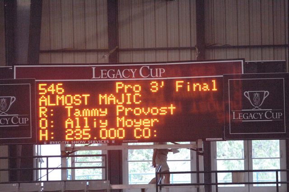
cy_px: 96
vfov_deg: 4.6
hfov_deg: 6.9
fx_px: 2405
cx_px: 144
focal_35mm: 300
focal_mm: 200
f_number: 2.8
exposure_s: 1/320
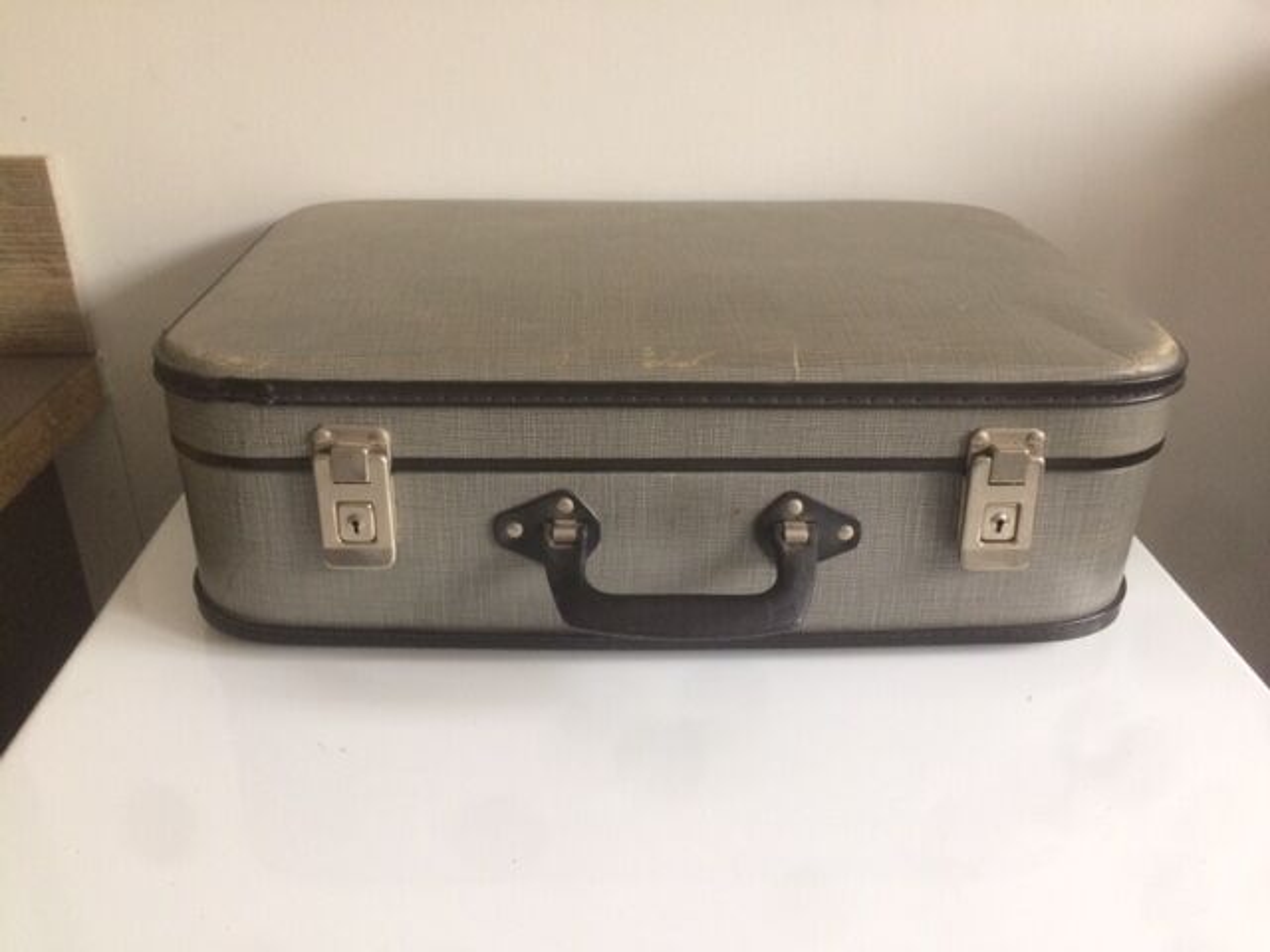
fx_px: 1064
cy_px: 476
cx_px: 635
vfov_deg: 48.2
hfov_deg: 61.7
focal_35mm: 29
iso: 80
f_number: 2.2
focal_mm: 4.15
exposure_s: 1/33
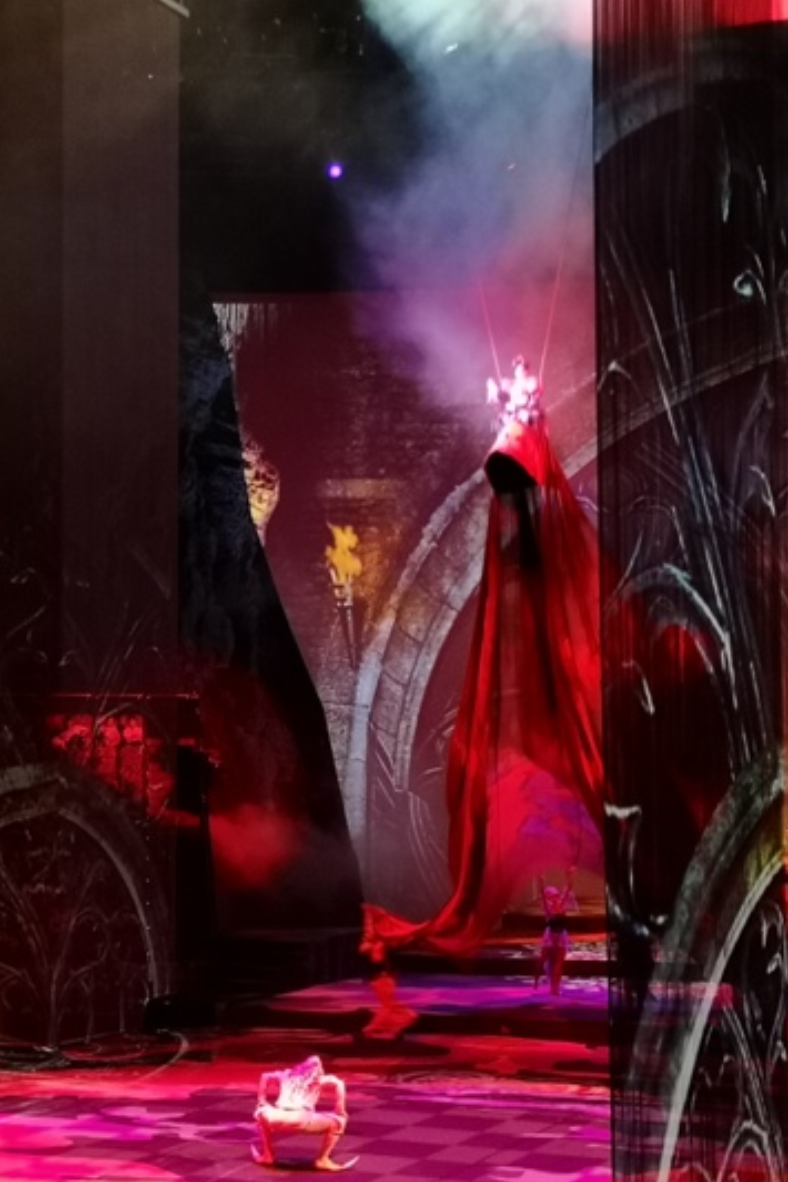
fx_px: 2103
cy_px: 585
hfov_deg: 21.2
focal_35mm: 64
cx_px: 306
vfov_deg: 31.4
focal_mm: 3.95
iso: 640
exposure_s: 1/20
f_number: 1.8
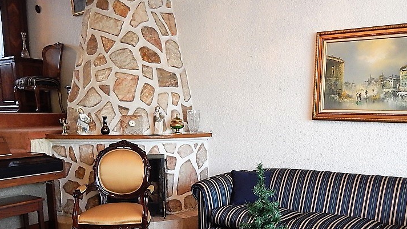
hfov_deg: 55.0
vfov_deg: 32.0
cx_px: 240
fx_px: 388
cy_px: 180
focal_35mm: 36
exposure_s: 1/30
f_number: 3
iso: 360
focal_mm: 4
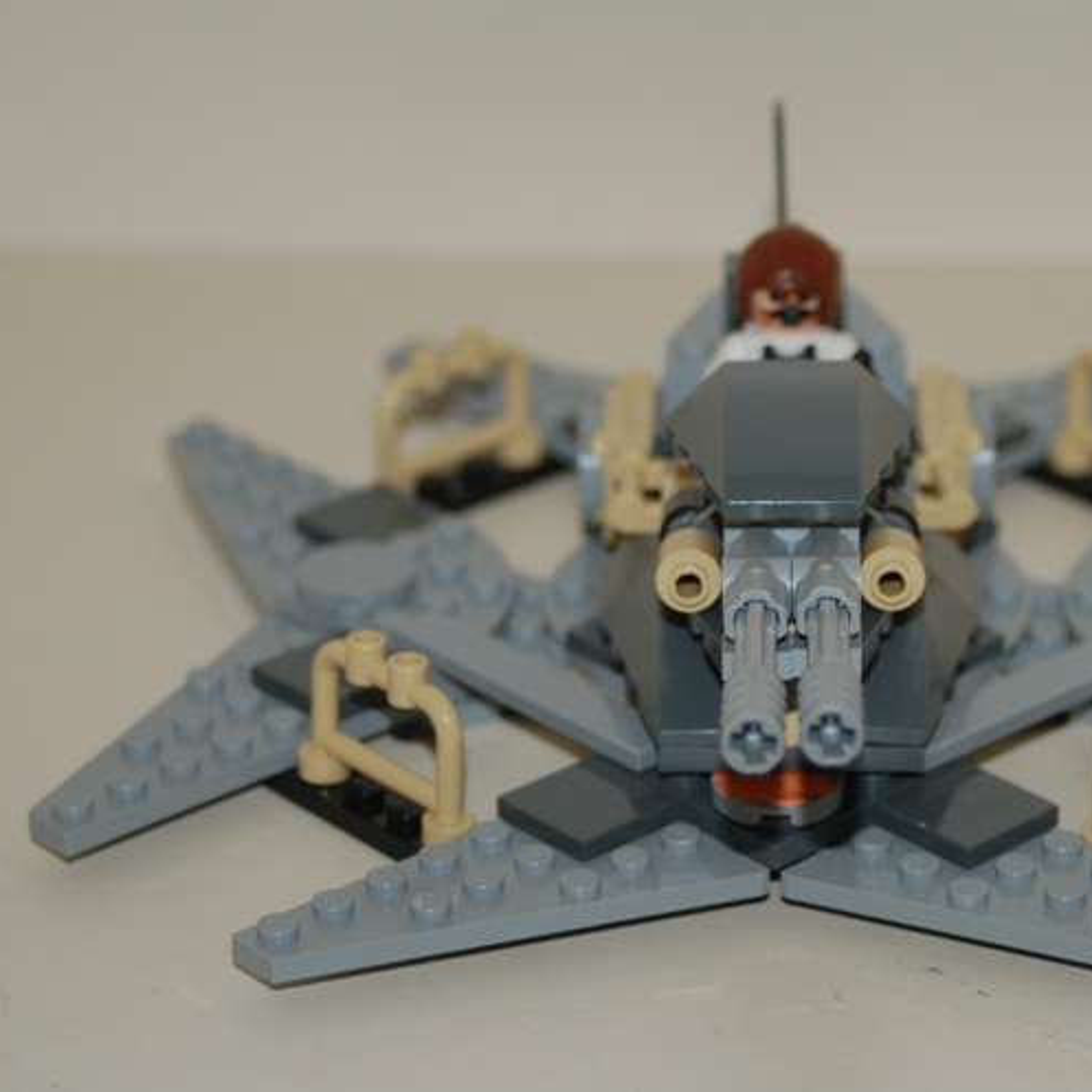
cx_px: 767
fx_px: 4675
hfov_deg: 13.3
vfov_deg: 13.3
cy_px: 547
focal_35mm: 131
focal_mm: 68
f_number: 5.6
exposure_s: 1/60
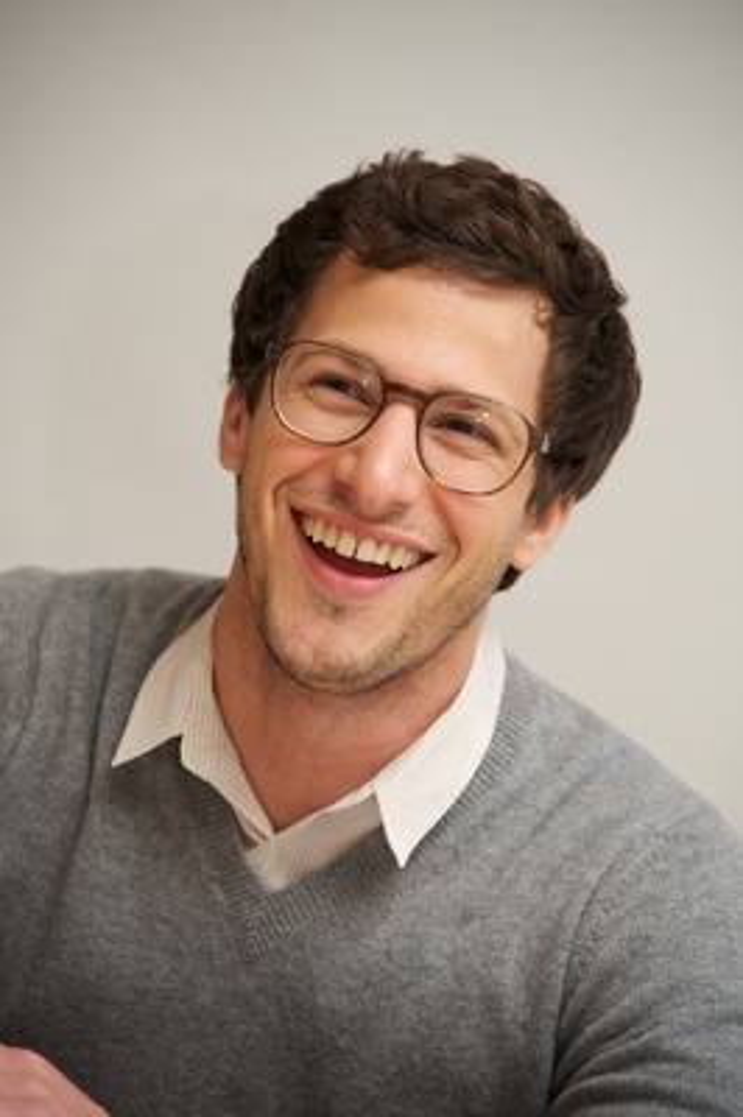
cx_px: 372
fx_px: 5272
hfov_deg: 8.1
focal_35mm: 170
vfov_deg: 12.1
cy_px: 558
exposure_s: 1/60
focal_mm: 170
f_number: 5.6
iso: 500
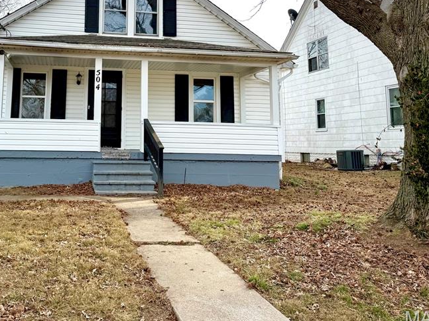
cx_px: 132
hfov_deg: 47.9
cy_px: 78
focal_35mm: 38
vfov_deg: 36.8
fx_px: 471
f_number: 1.78
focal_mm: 6.76
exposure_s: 1/3584
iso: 80
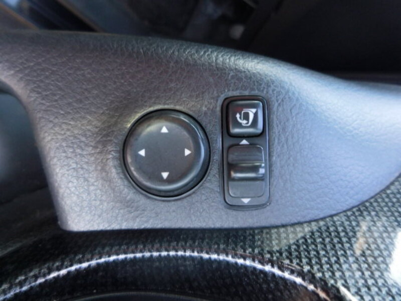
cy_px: 150
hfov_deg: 69.4
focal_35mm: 25
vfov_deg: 54.9
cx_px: 200
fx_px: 290
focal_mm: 4.5
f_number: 3.3
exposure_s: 1/30
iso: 200
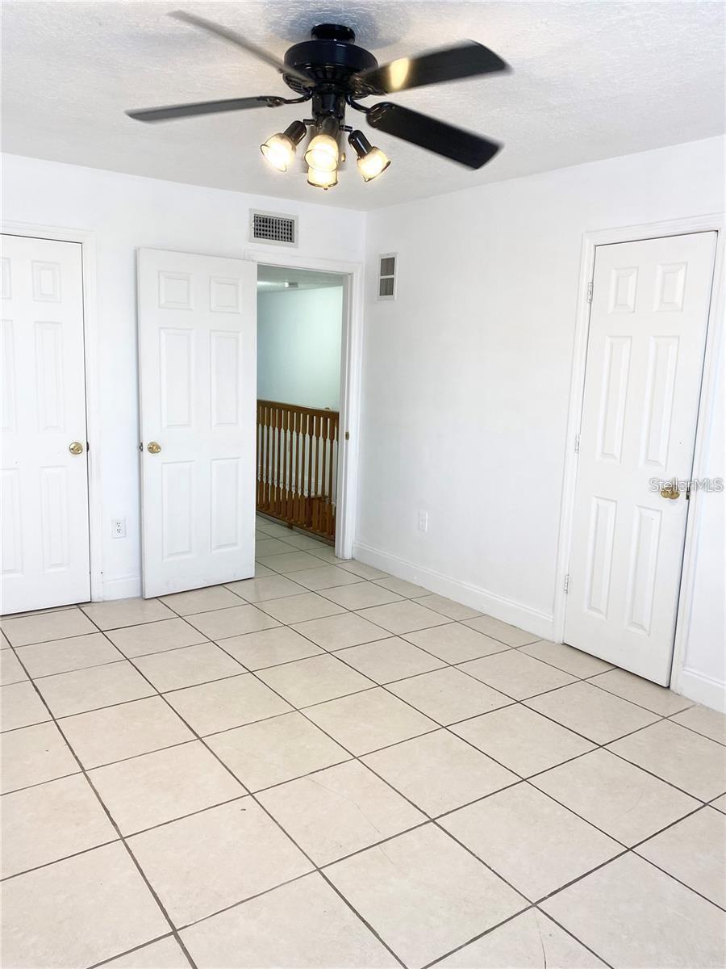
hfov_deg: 53.1
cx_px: 363
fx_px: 727
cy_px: 484
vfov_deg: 67.3
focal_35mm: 26
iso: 64
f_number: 1.8
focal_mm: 4.25
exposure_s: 1/120
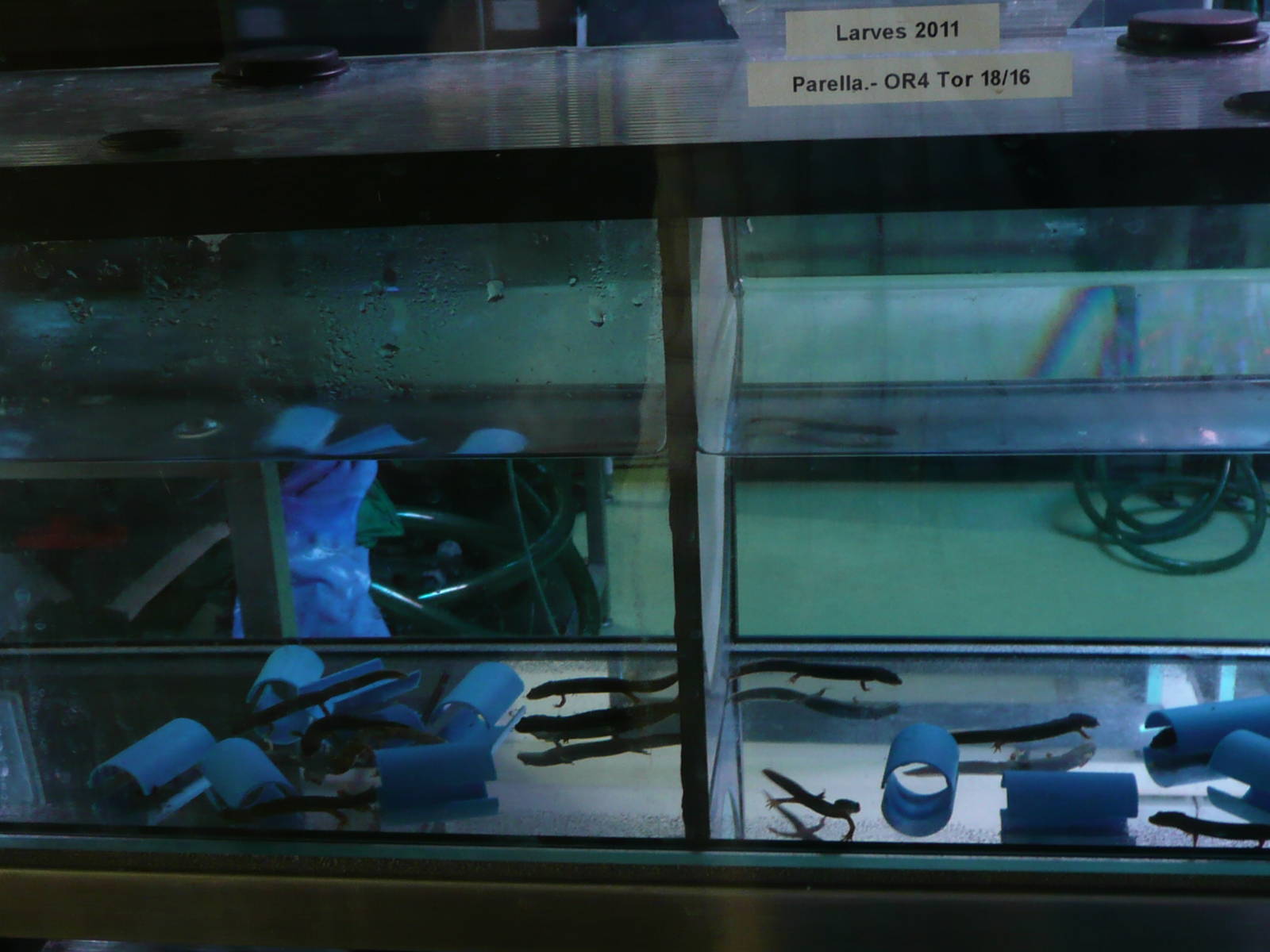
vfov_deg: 32.2
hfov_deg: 42.1
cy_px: 476
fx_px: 1651
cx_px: 635
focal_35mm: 45
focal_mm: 4.9
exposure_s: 1/8
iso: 200
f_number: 3.4
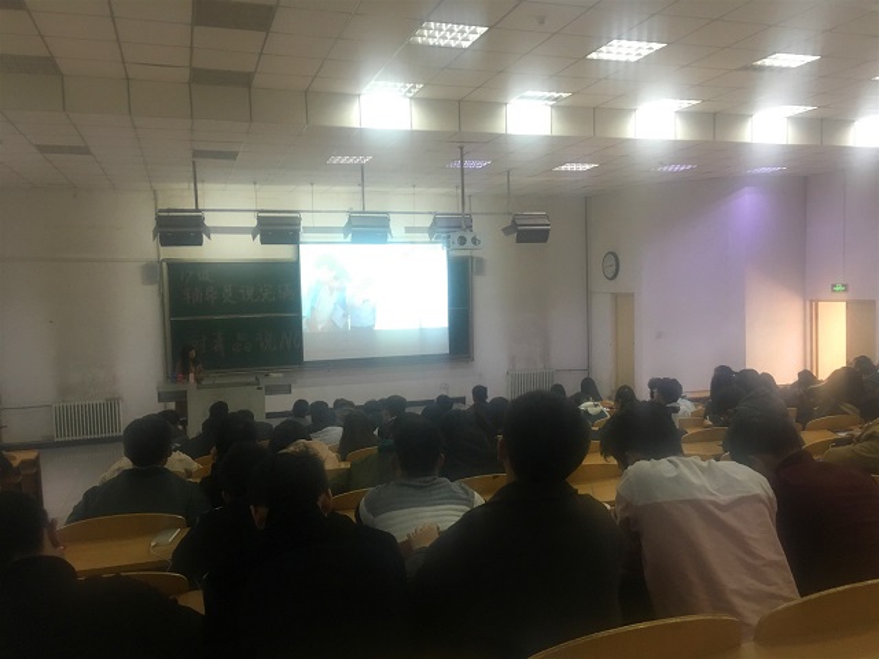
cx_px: 440
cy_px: 330
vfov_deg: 48.2
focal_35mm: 29
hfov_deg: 61.7
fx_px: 736
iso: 125
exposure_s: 1/33
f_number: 2.2
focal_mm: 4.15
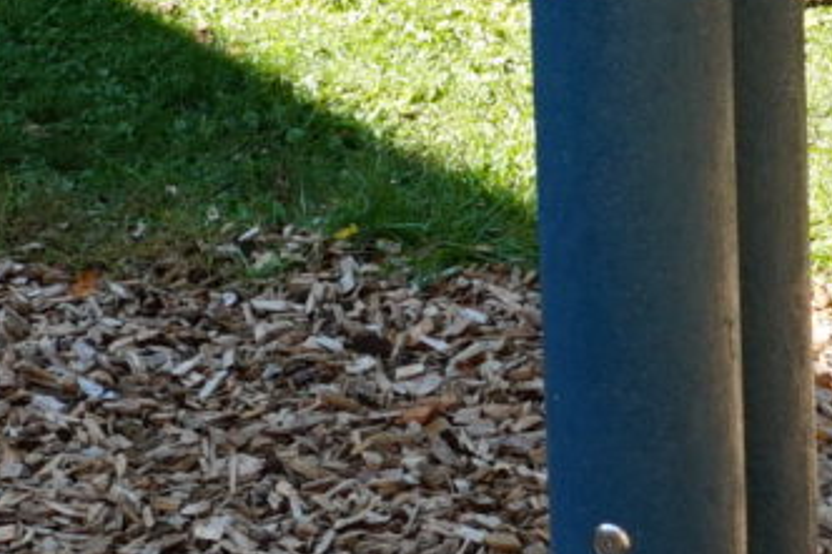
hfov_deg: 11.1
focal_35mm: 185
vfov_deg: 7.4
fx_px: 4273
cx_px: 326
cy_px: 132
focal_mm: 16
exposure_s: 1/80
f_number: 7.1
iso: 100
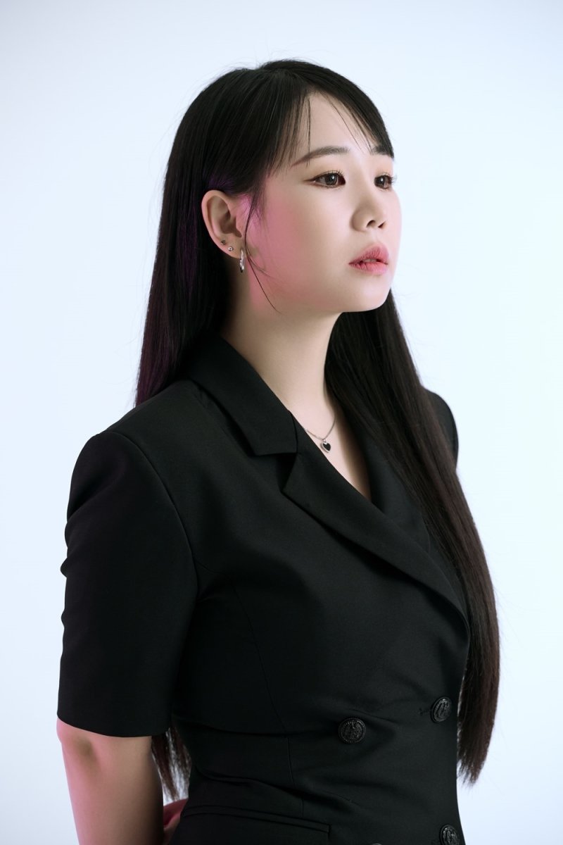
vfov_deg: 19.5
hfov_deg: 13.0
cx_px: 282
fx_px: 2463
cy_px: 422
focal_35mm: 105
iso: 800
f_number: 4.5
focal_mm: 105
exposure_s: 1/125
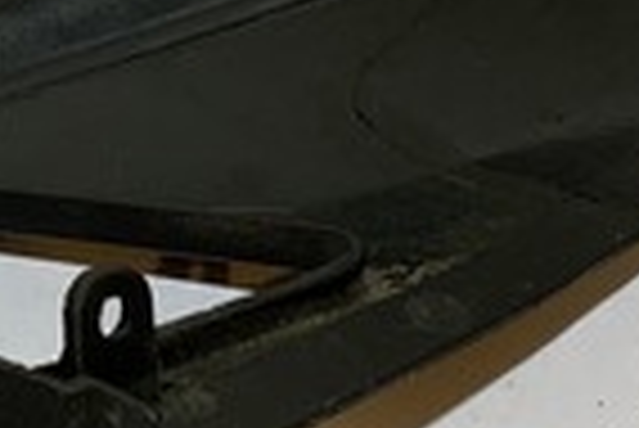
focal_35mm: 145
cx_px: -94
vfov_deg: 9.2
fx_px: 2576
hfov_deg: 13.8
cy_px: -223
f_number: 1.8
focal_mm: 4.25
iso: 80
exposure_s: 1/121
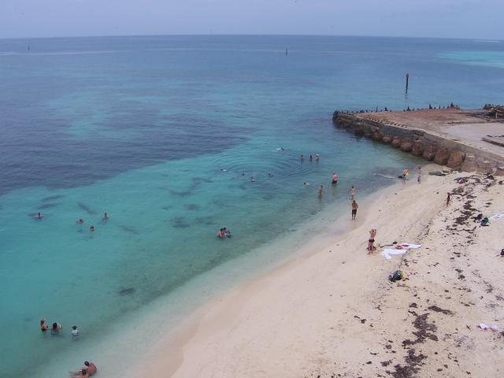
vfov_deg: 39.7
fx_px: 524
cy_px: 189
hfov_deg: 51.4
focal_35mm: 36
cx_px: 252
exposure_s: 1/1000
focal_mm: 6
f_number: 4.8
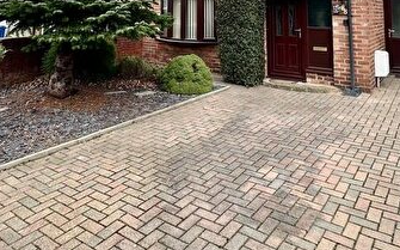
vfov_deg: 35.5
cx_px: 199
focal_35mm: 31
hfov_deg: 61.3
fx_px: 338
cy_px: -15
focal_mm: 2.22
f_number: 2.2
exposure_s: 1/143
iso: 40
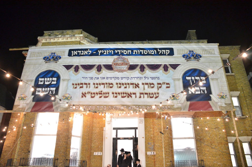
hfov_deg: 67.5
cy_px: 84
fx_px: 189
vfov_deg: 47.7
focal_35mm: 27
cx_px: 126
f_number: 3.5
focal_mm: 18
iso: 2000
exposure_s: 1/80
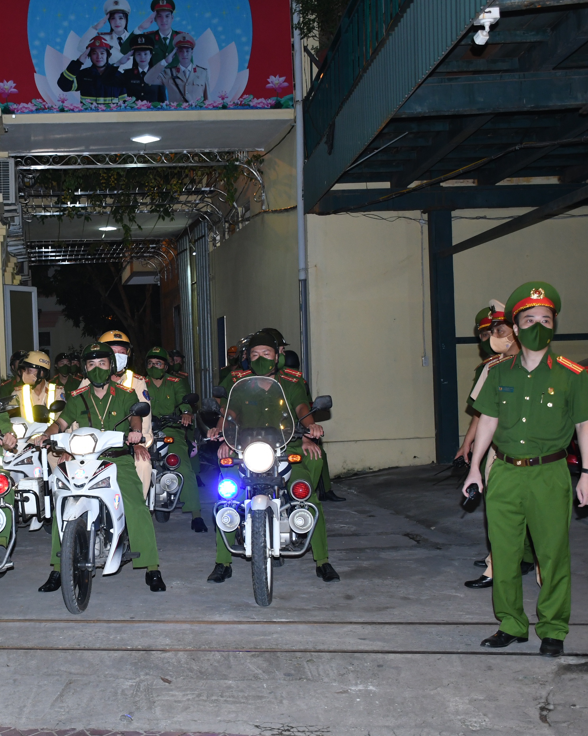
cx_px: 127
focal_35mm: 51
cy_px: 370
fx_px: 1110
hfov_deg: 29.1
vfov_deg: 36.7
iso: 1000
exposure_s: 1/200
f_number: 4
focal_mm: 24
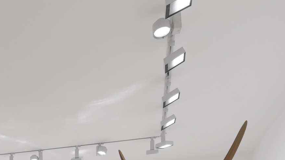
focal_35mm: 54
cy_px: 273
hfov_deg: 34.1
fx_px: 408
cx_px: -17
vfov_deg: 18.3
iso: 320
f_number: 10
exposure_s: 1/10
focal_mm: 23
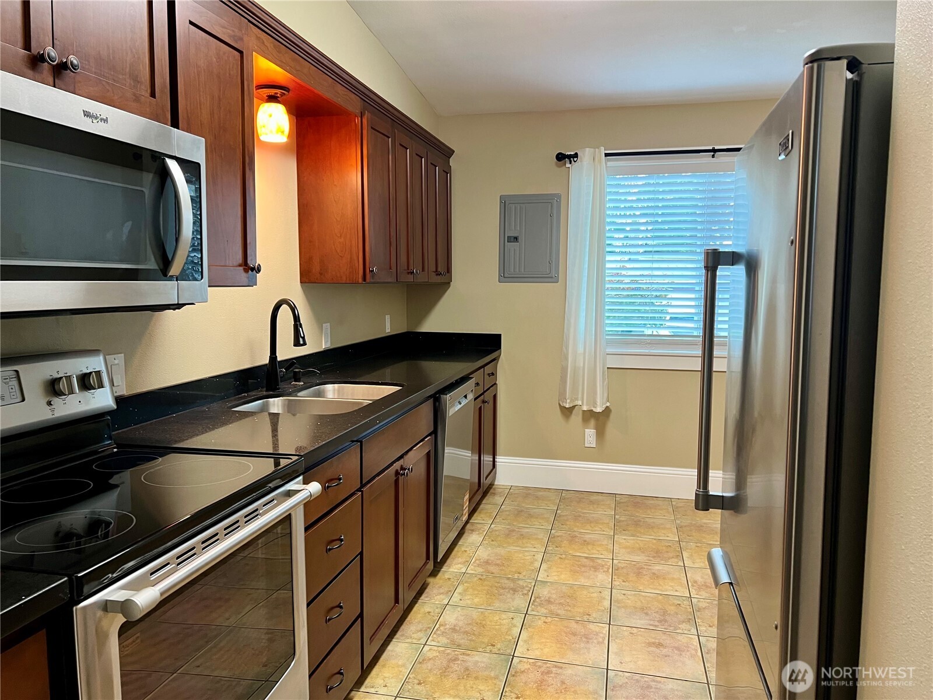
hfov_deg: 67.3
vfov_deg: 53.1
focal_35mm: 26
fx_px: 701
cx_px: 466
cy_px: 350
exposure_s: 1/60
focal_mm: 5.7
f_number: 1.5
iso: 160
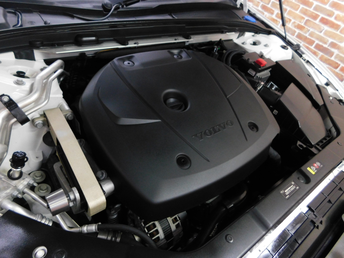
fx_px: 229
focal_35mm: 23
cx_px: 172
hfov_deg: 73.9
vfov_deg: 58.9
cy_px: 129
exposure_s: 1/25
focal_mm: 4
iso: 400
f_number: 3
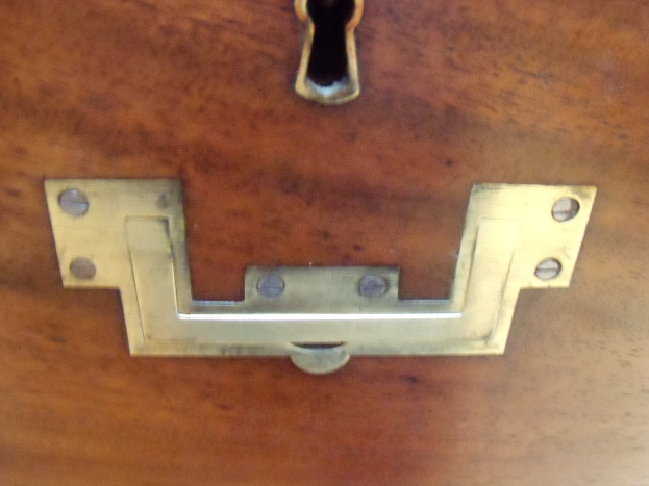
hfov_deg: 50.1
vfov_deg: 38.7
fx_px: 694
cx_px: 321
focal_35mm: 37
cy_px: 245
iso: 800
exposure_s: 1/3
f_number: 3.6
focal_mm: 6.4
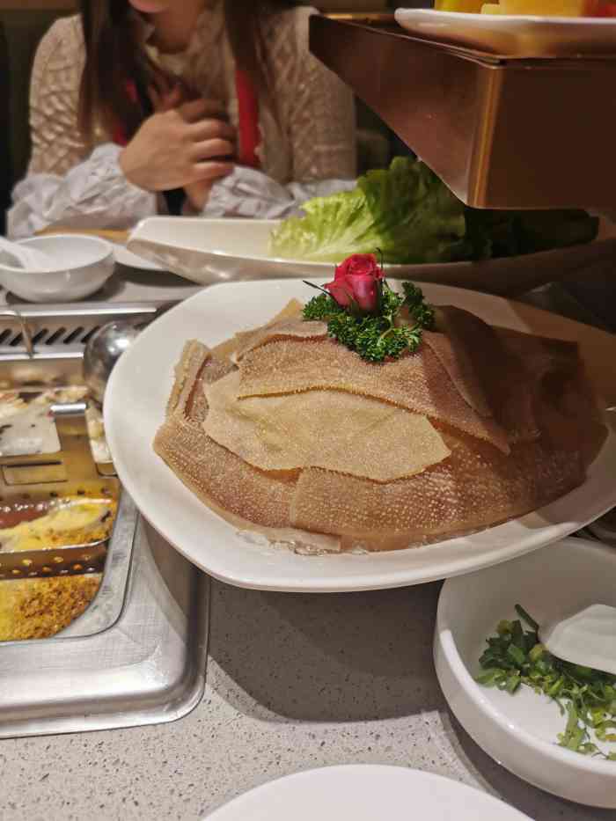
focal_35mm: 27
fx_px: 640
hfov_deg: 51.4
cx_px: 308
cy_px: 410
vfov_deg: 65.3
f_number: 1.6
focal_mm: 5.56
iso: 50
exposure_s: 1/244
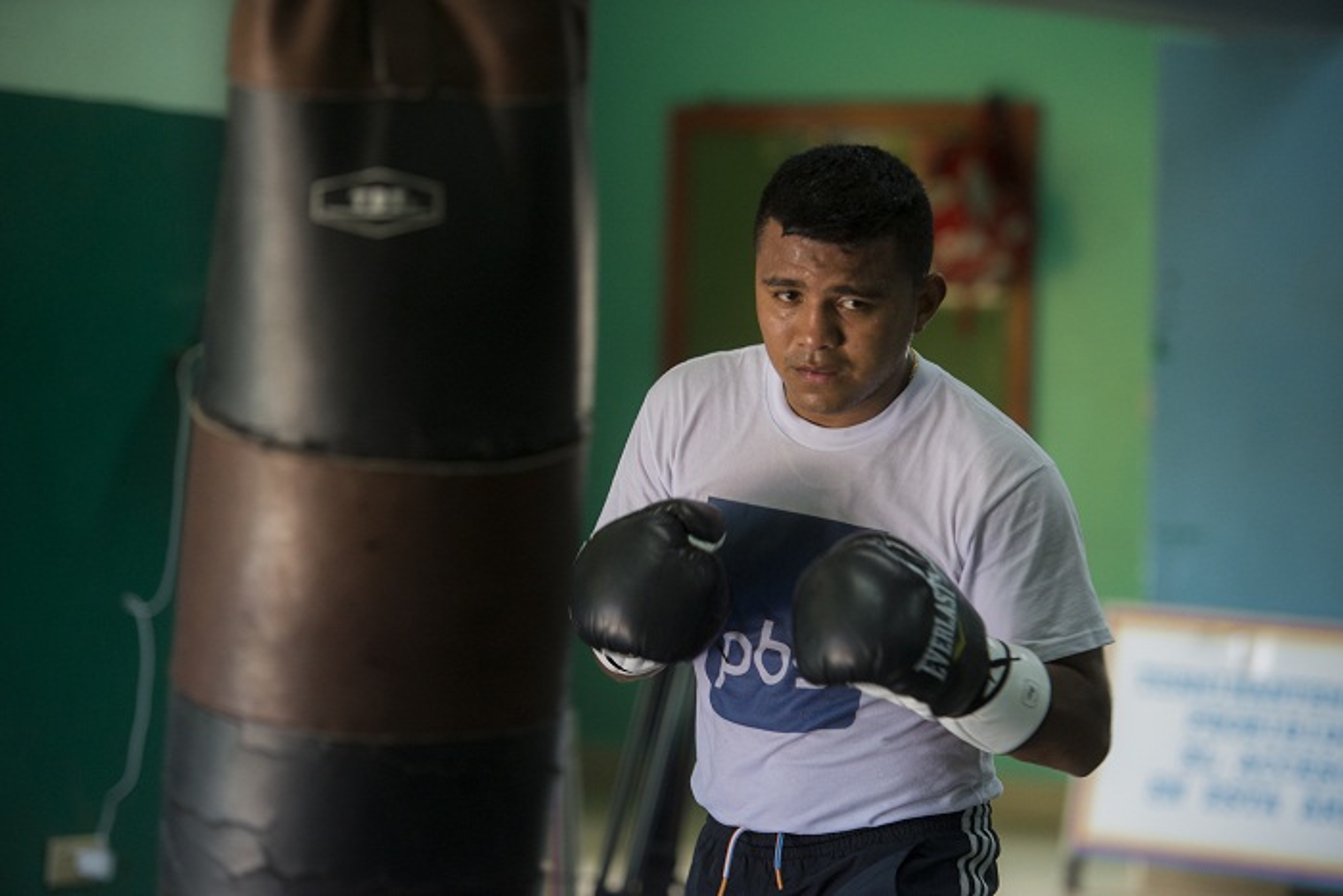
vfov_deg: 10.6
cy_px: 448
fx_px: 4850
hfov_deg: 15.8
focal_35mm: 130
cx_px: 672
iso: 1250
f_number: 2.8
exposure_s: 1/160
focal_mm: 130
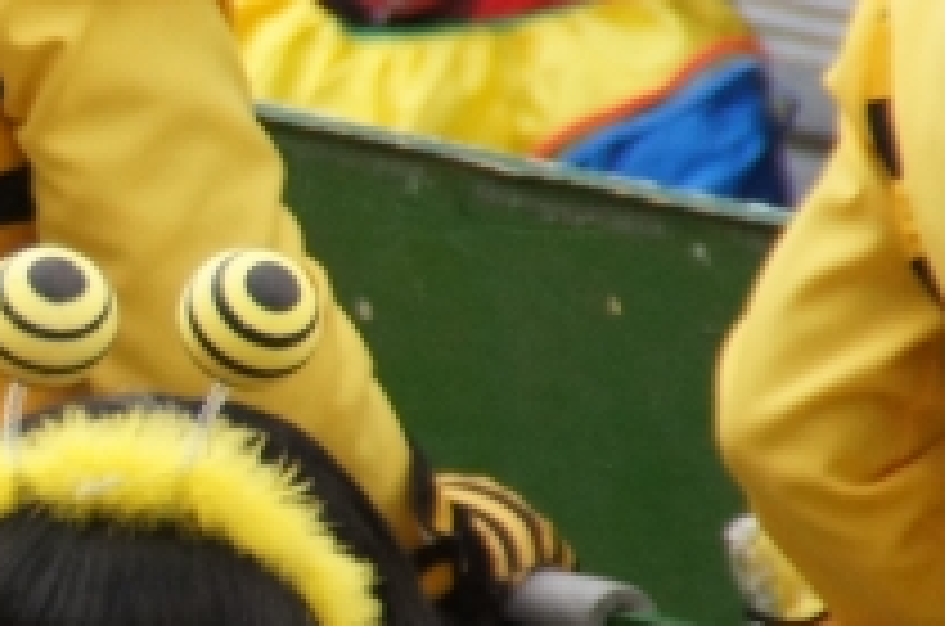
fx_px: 33733
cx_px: -508
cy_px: 365
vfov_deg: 1.1
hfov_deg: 1.6
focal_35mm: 1288
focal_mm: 200
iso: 1600
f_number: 6.3
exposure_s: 1/160
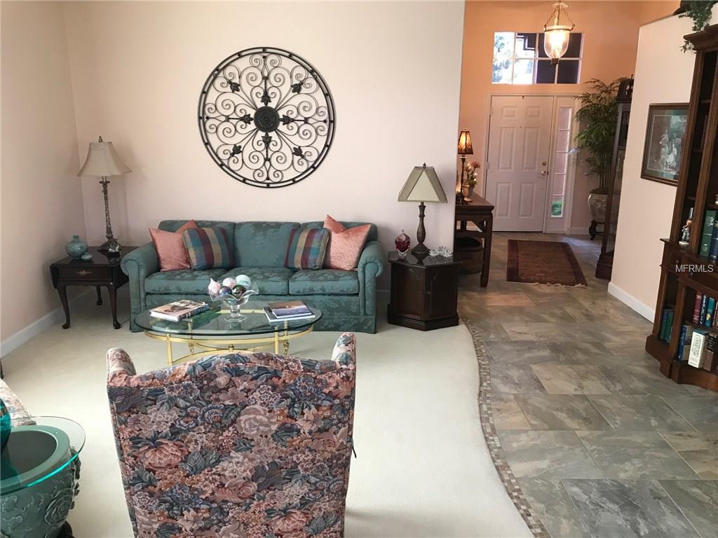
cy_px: 269
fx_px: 581
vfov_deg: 49.7
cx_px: 359
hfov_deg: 63.4
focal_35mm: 28
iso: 40
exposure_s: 1/17
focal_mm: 3.99
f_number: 1.8
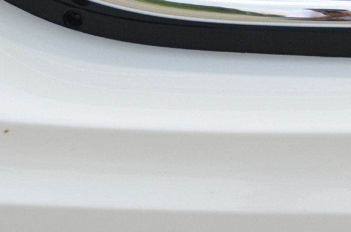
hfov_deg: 3.4
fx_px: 5827
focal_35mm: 599
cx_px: 384
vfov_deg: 2.3
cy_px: -113
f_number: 5.3
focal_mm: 105
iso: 400
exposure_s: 1/1000
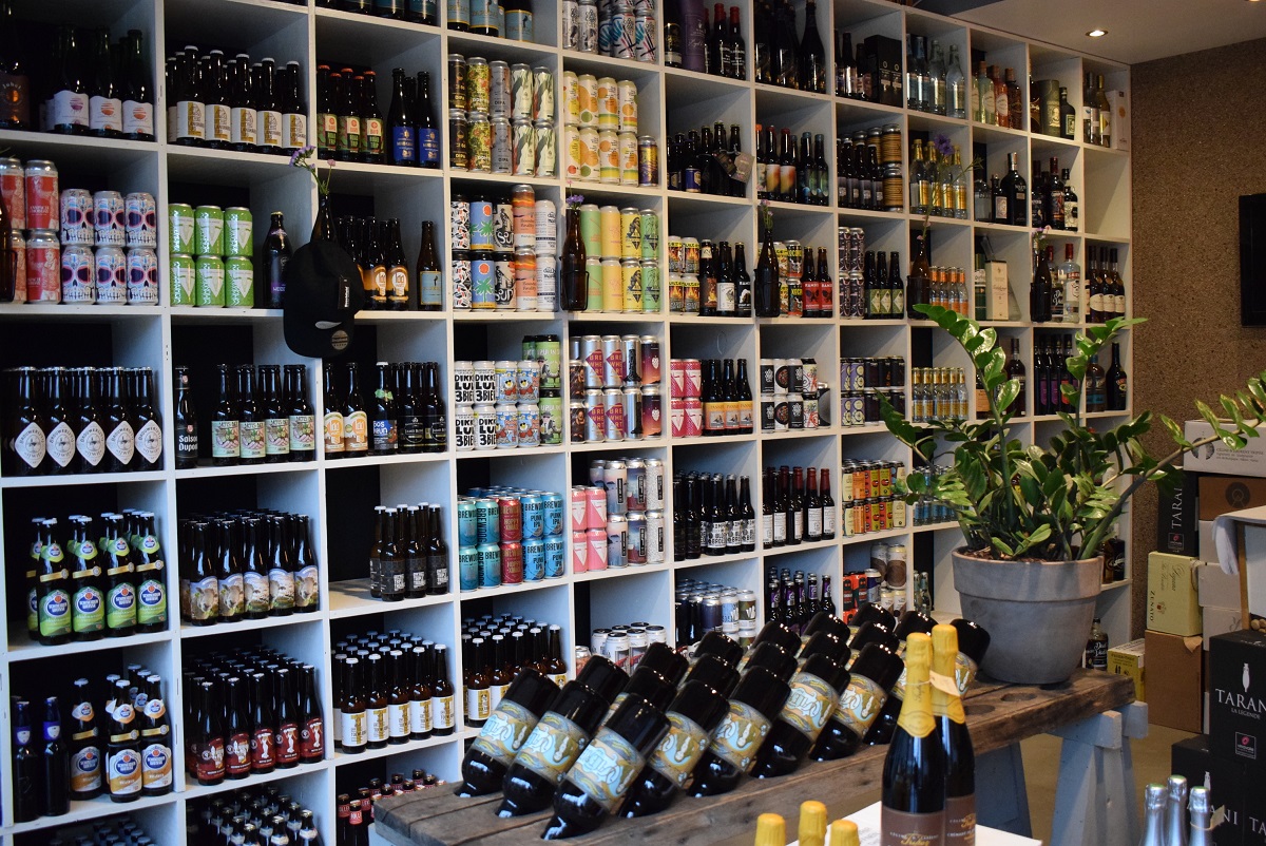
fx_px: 1214
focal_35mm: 34
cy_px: 423
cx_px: 633
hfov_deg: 55.1
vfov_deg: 38.4
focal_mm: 23
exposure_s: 1/320
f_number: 4.5
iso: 3200
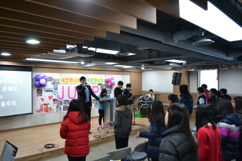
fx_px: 181
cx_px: 121
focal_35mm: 27
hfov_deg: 67.4
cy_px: 80
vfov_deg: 47.9
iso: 400
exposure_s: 1/15
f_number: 3.5
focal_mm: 18
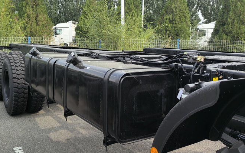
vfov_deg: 35.1
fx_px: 240
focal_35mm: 36
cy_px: 58
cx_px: 114
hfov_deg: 54.0
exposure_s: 1/1701
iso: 50
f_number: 2
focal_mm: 5.75
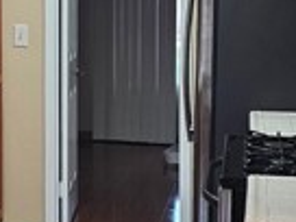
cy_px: 61
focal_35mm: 108
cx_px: 24
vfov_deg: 13.7
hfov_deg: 17.9
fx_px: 924
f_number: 1.7
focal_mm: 6.3
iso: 320
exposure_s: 1/120
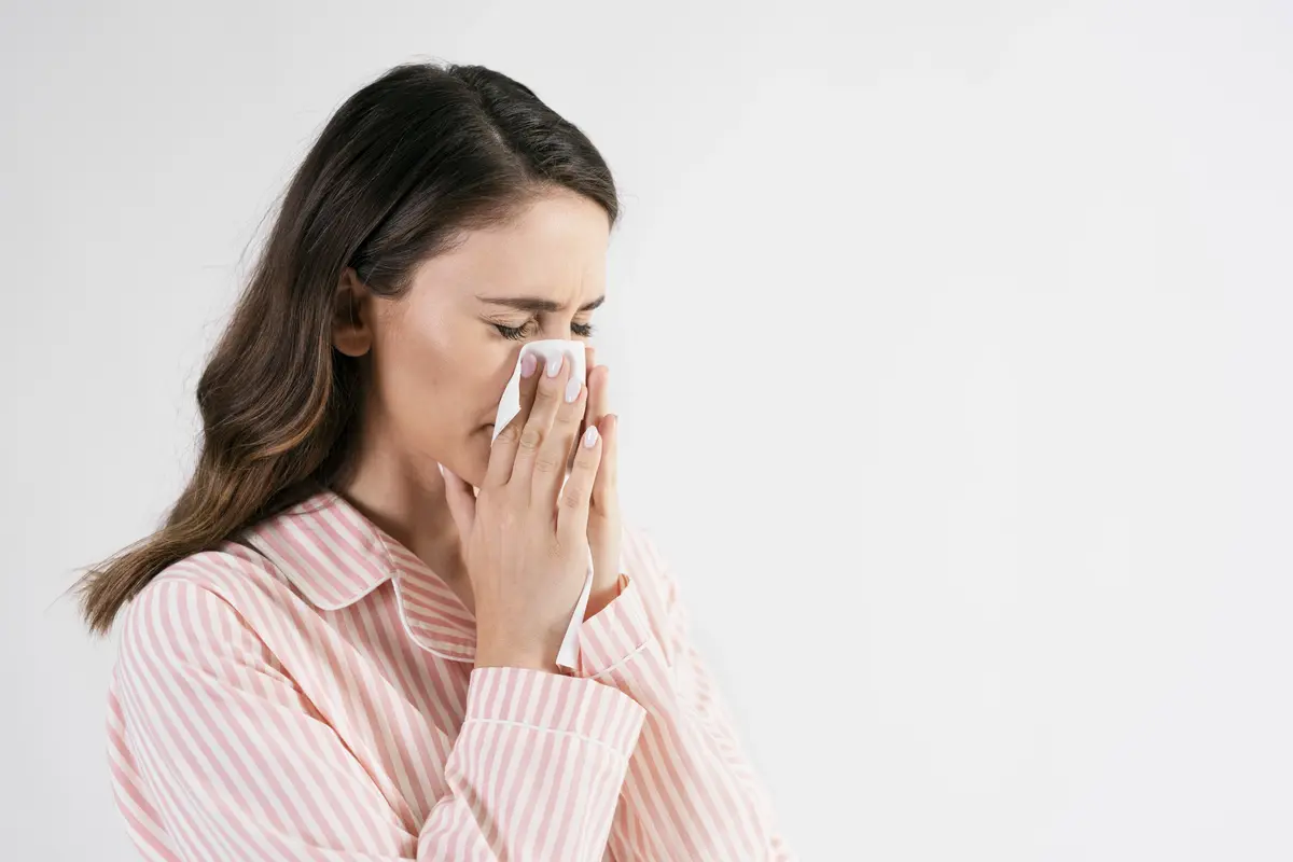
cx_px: 646
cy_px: 431
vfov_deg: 27.0
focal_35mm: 50
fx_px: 1796
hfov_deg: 39.6
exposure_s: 1/125
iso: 125
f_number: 3.5
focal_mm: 50
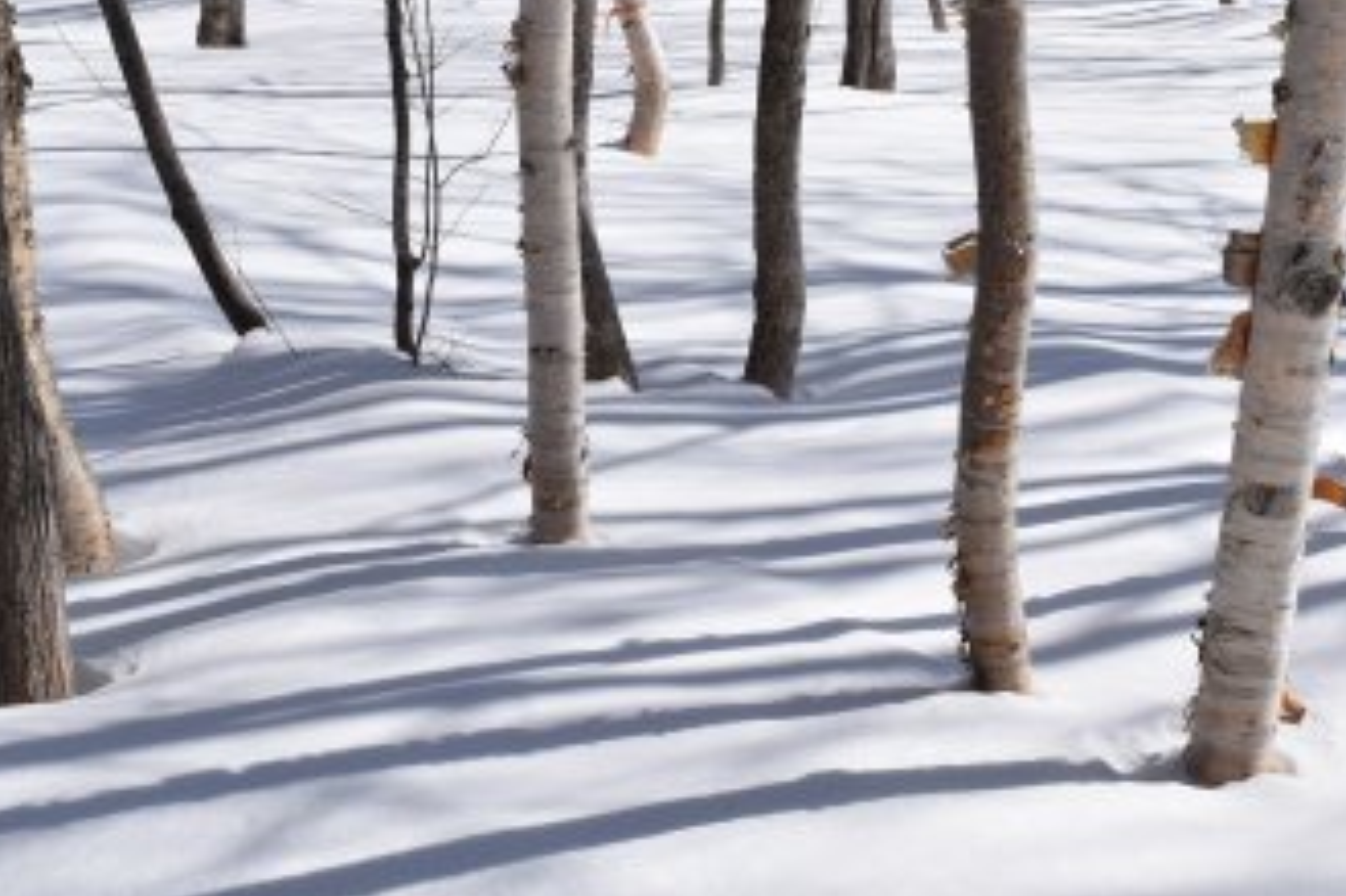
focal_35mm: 67
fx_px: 2504
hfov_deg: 30.0
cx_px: 814
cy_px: 299
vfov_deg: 20.2
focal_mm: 24
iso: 200
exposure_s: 1/500
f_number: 11
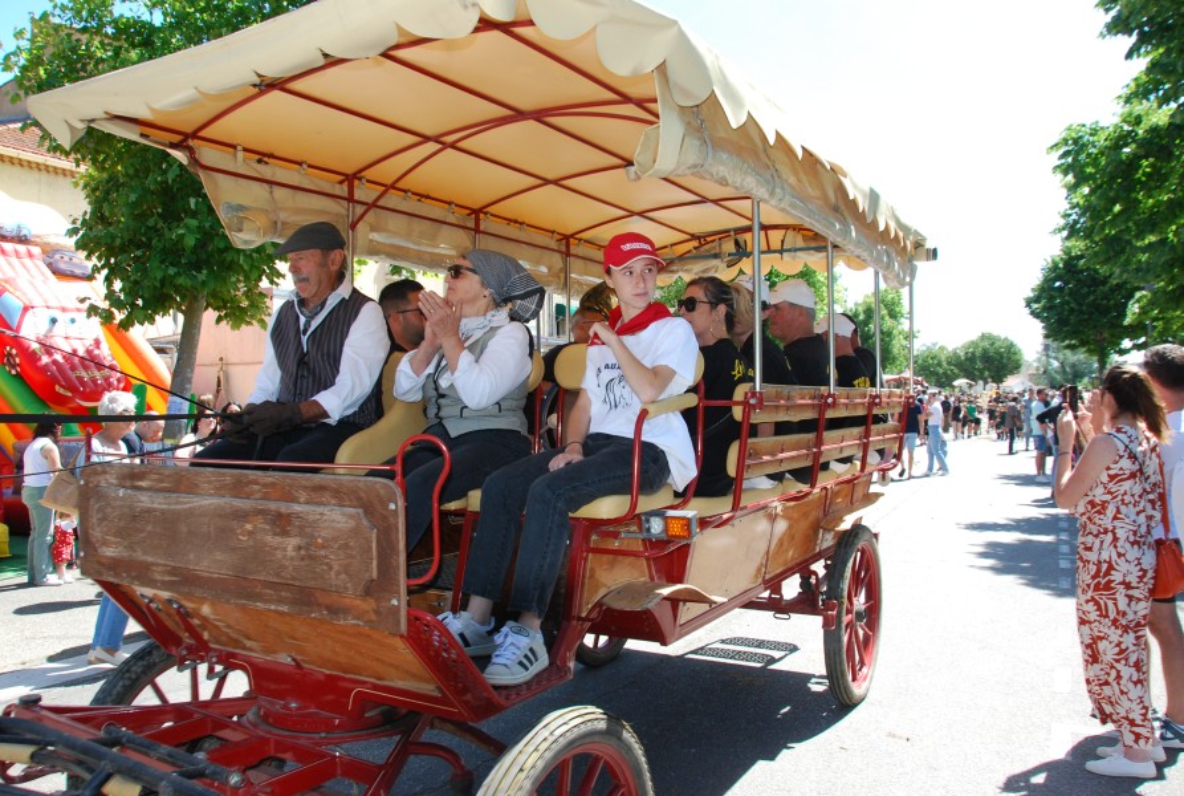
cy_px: 398
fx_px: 890
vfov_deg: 48.2
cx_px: 592
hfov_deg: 67.3
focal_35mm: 27
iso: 400
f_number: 9
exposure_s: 1/200
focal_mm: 18
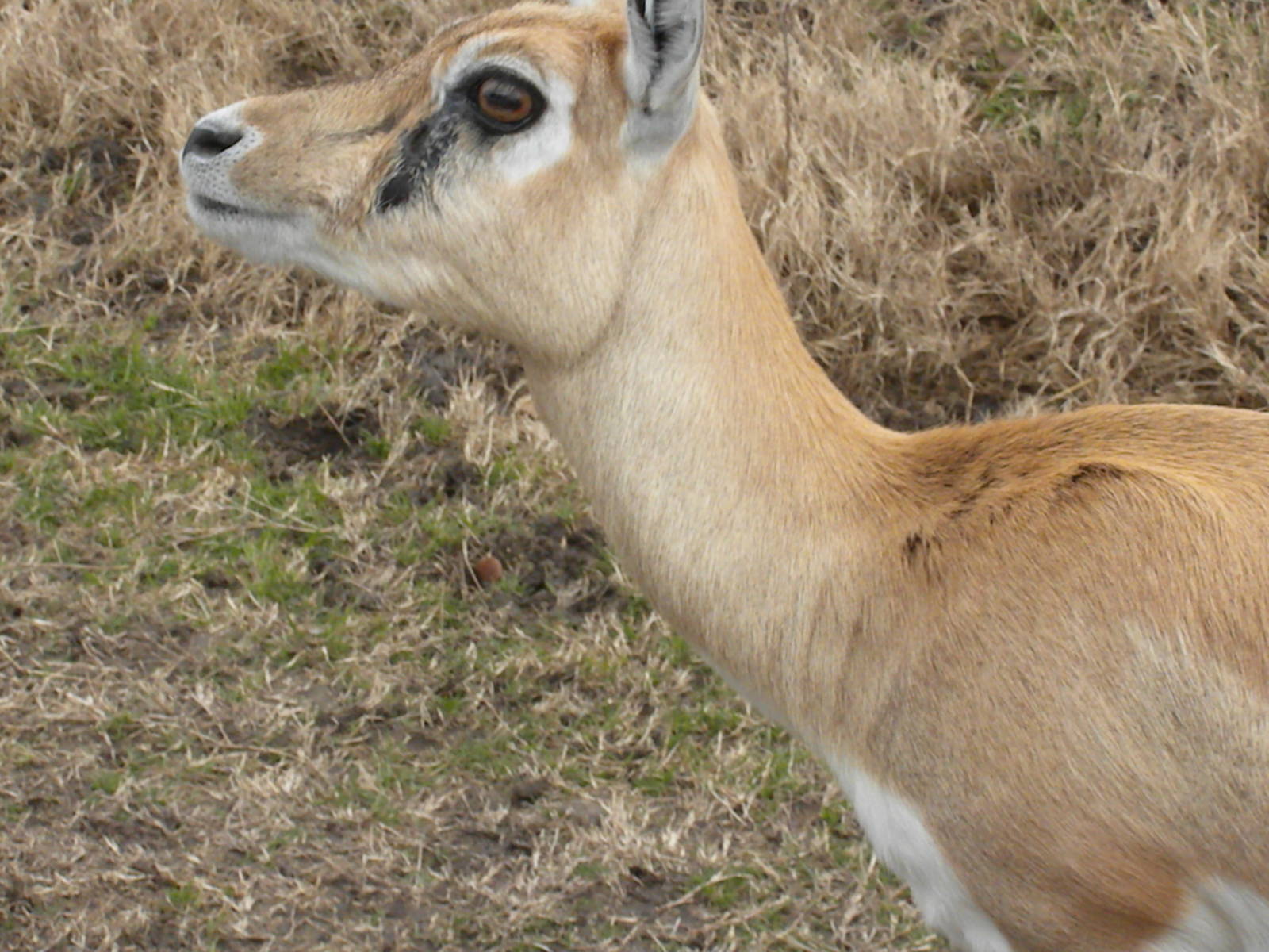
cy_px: 476
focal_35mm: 100
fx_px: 3666
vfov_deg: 14.8
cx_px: 634
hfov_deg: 19.6
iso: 640
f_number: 14
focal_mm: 17.7
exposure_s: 1/176
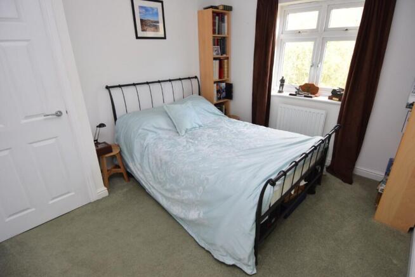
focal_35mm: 18
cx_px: 208
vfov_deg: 67.5
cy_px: 138
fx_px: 208
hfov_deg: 90.0
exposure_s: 1/60
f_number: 4
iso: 560
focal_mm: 12
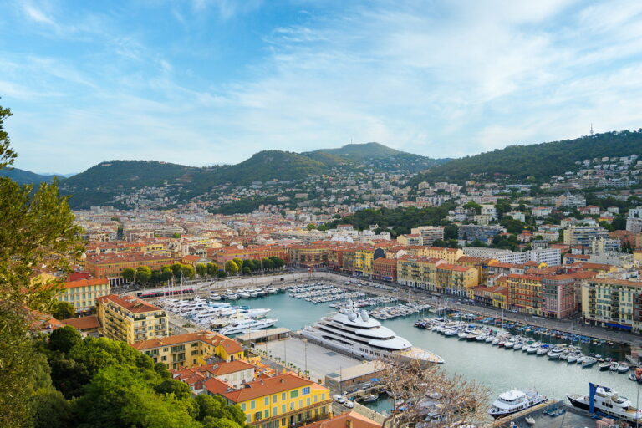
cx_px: 321
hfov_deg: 63.7
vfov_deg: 45.0
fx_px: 517
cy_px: 214
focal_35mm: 29
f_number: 4
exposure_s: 1/2500
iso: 320
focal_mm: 29
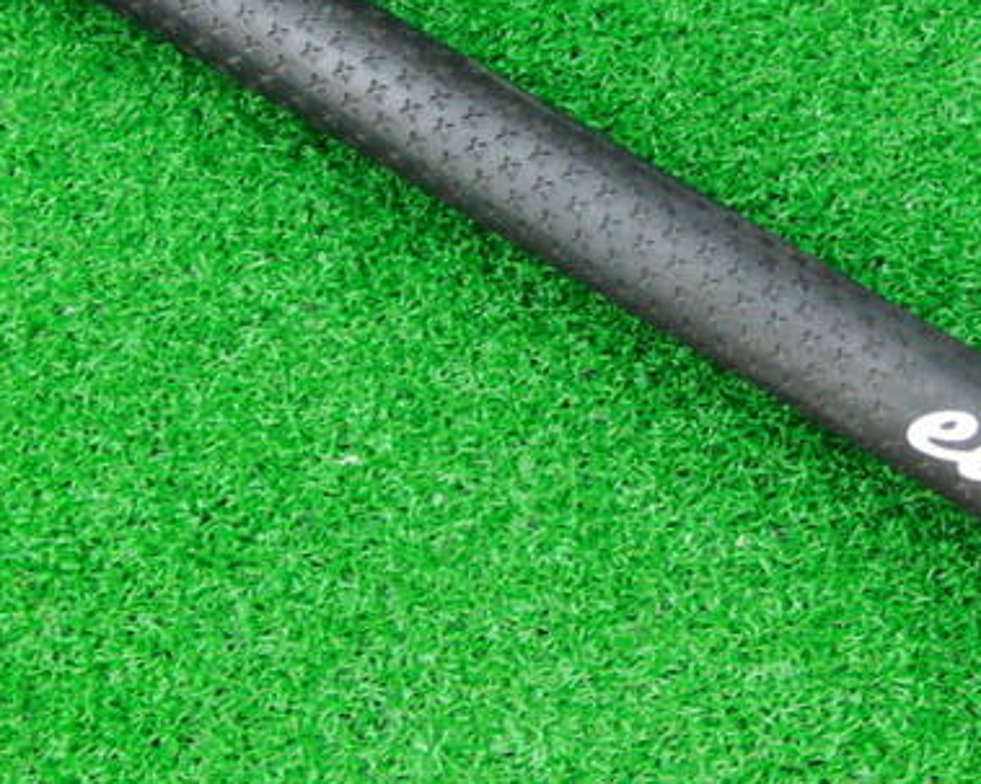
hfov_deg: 30.8
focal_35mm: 61
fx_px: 1771
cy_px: 259
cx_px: 613
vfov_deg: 24.8
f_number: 3.6
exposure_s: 1/20
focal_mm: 6.42
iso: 400
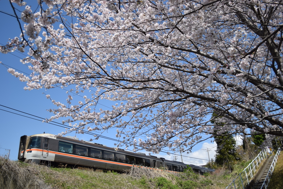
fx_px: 236
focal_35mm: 30
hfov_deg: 61.9
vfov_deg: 43.6
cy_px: 94
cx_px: 142
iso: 100
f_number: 4.5
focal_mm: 20
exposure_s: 1/1000
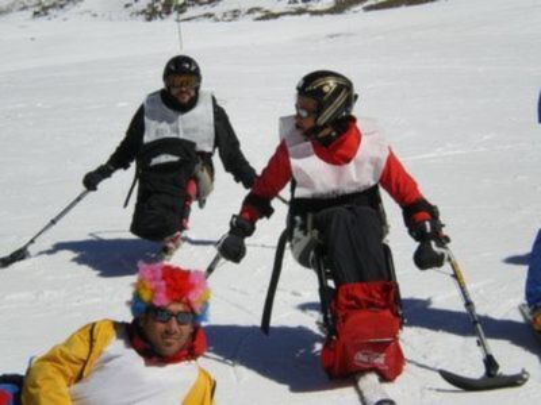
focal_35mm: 93
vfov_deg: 15.9
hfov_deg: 21.1
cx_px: 270
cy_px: 202
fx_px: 1453
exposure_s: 1/500
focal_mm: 16.3
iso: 50
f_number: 7.8
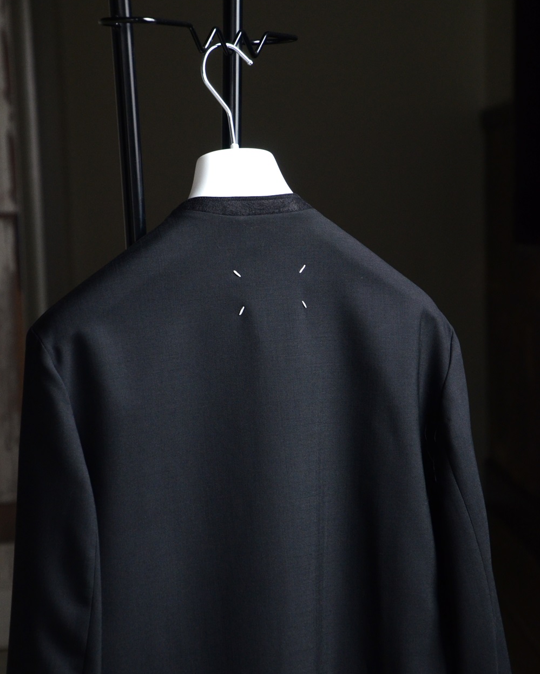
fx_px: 2377
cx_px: 270
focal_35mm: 119
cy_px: 374
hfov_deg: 13.0
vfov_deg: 16.2
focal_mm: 70
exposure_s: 1/80
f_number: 5.3
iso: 1250
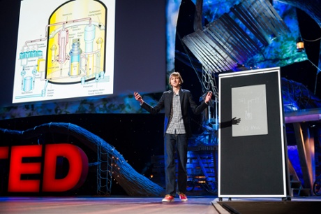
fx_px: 392
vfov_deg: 30.5
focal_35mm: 44
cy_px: 107
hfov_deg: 44.5
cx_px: 160
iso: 3200
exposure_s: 1/320
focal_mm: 44
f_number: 3.2
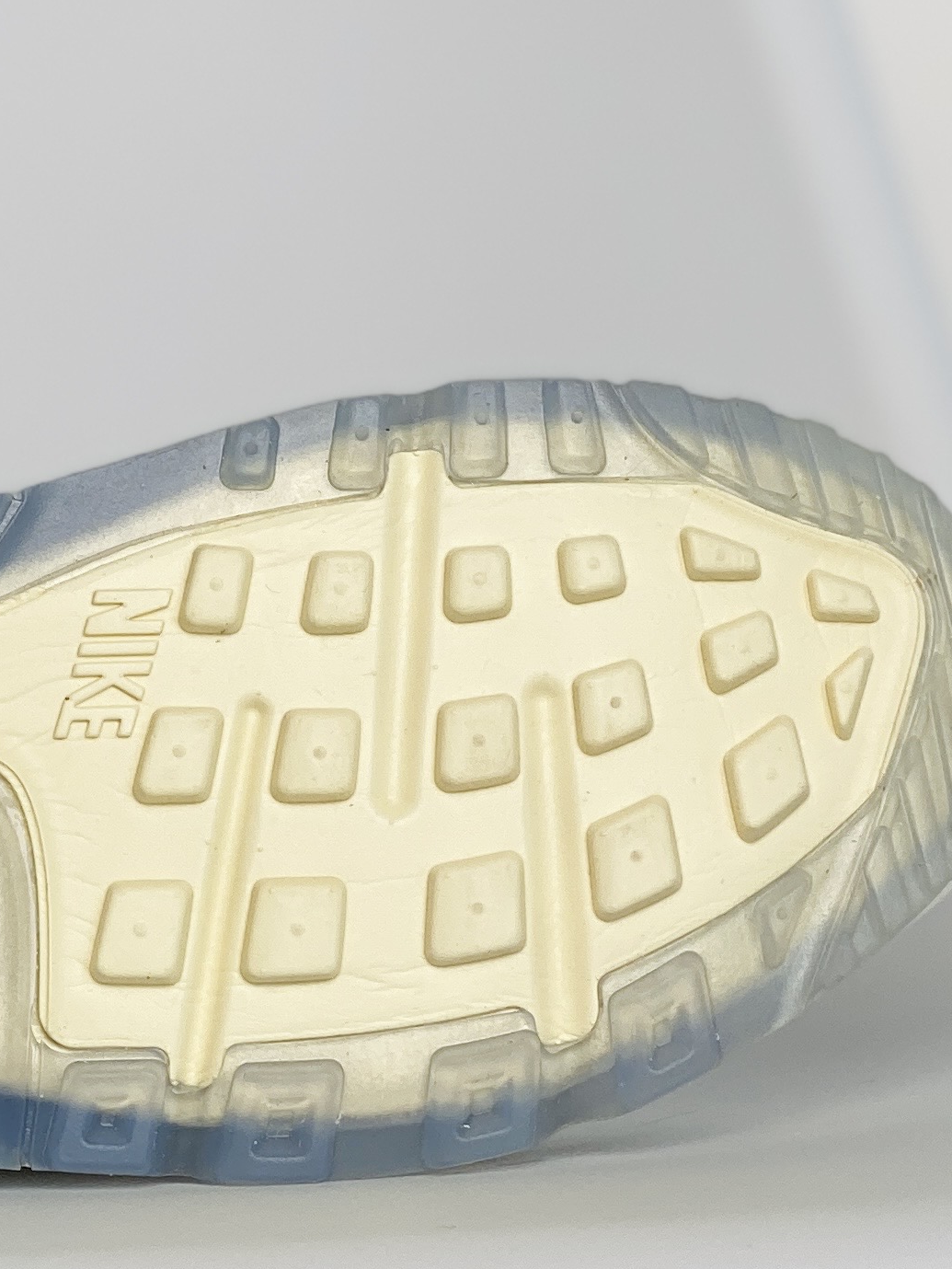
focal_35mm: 152
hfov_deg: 9.7
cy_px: 307
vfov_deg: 12.9
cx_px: -115
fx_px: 5571
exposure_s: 1/187
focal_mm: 6
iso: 20
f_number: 2
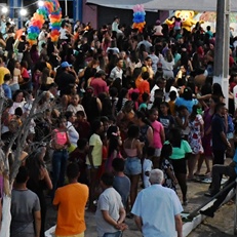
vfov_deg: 8.1
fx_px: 1665
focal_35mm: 215
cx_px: 146
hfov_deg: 8.1
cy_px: 20
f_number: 5
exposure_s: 1/100
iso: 4000
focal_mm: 38
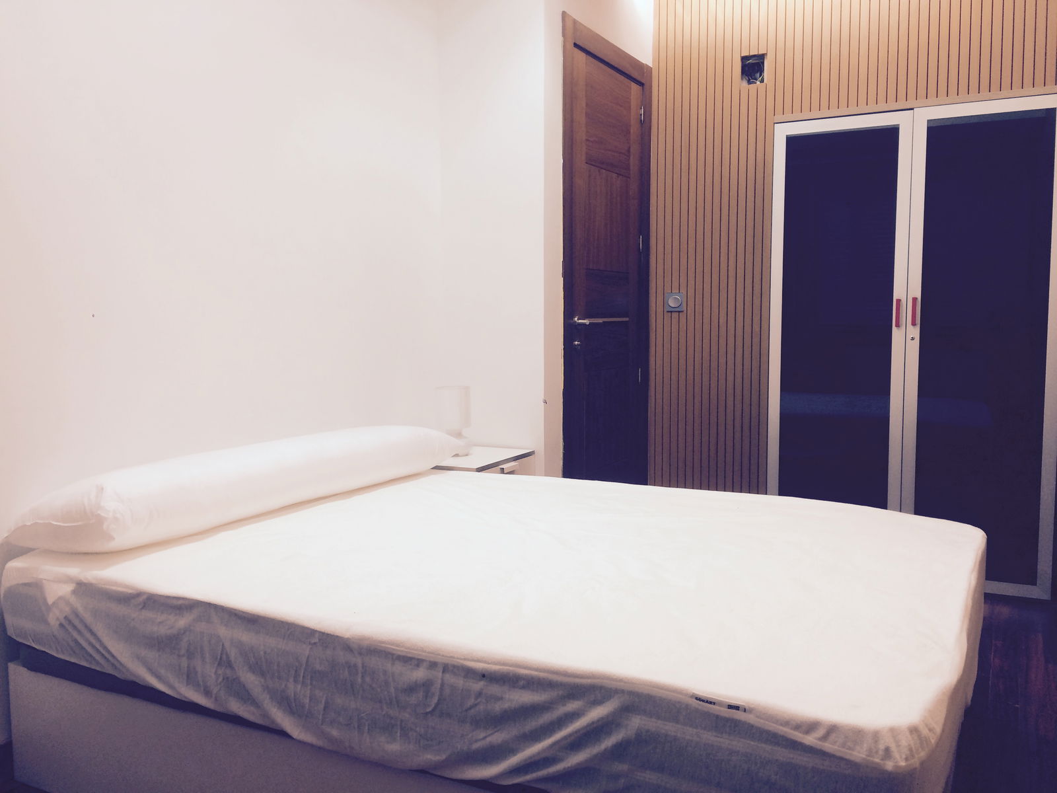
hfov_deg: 61.7
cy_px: 396
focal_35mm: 29
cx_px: 528
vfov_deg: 48.2
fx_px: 886
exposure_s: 1/33
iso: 32
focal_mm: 4.15
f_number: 2.2
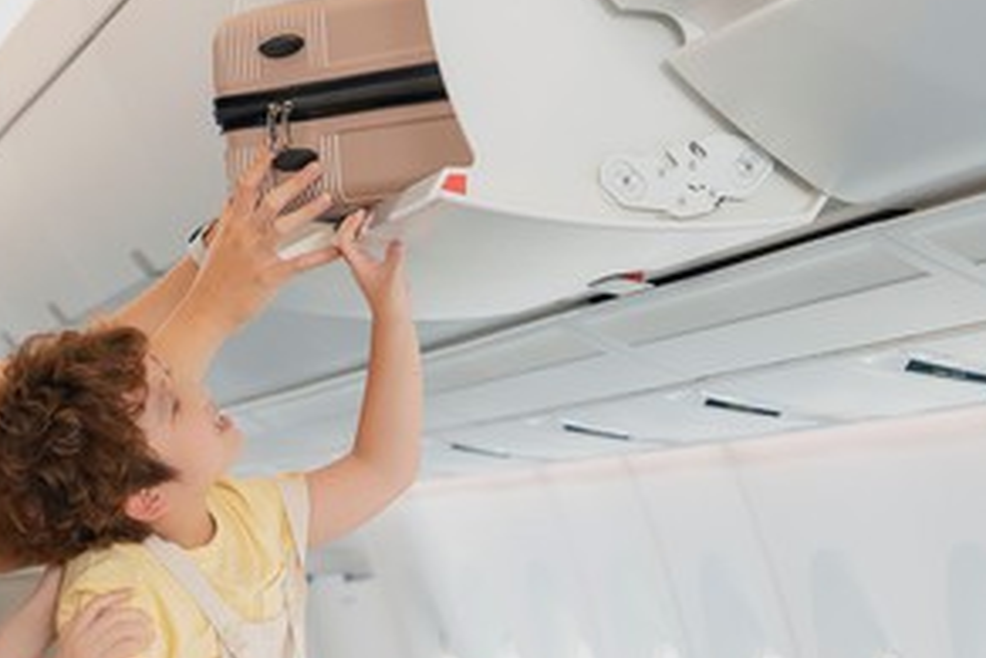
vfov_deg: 9.1
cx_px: 223
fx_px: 4138
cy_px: 504
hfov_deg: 13.5
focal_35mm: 151
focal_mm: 69
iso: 1250
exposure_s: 1/50
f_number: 3.5
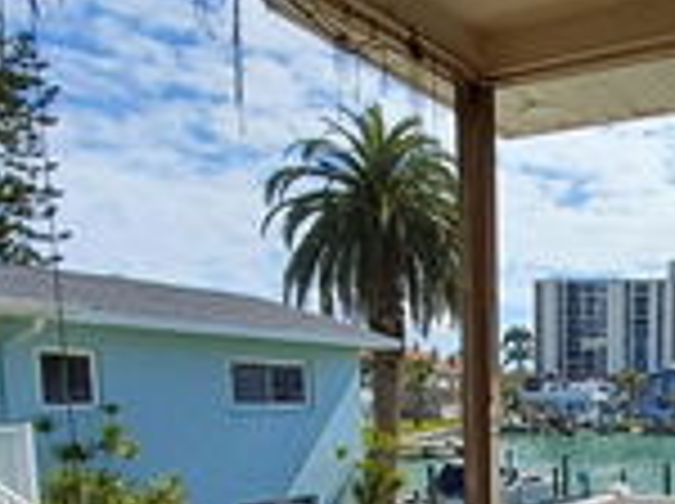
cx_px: 632
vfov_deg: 35.0
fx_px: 720
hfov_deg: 44.7
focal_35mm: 37
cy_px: 504
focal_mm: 1.42
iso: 40
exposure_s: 1/1221
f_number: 2.2
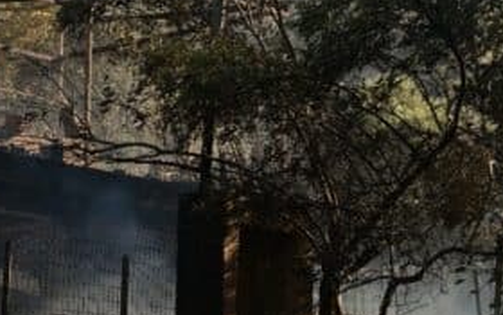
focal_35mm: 120
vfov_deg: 10.9
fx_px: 1645
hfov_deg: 17.2
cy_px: 67
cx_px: 63
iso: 320
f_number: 10
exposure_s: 1/250
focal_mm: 43
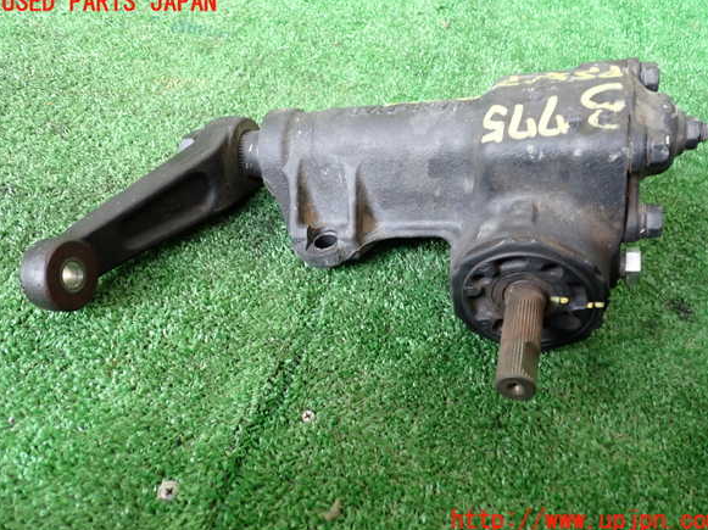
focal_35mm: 31
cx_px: 361
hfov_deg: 58.4
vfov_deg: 45.4
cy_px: 262
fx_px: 634
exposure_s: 1/30
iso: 500
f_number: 2.3
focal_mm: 5.4
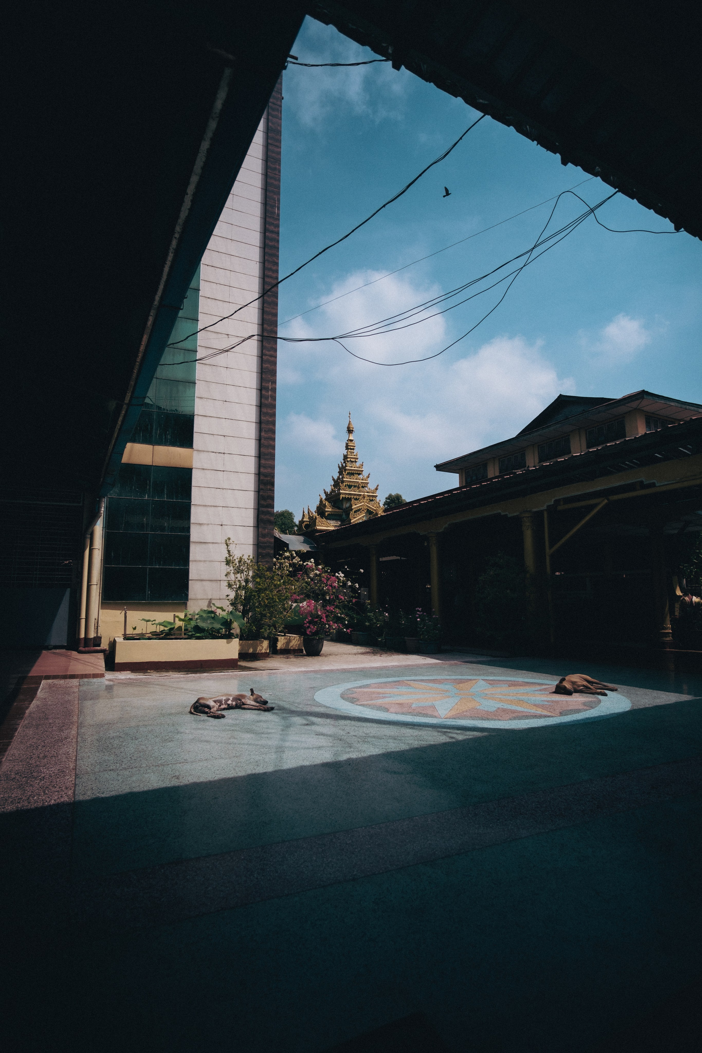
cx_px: 351
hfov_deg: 67.4
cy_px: 526
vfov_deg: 90.0
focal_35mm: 18
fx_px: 526
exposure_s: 1/6400
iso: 160
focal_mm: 12
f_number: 2
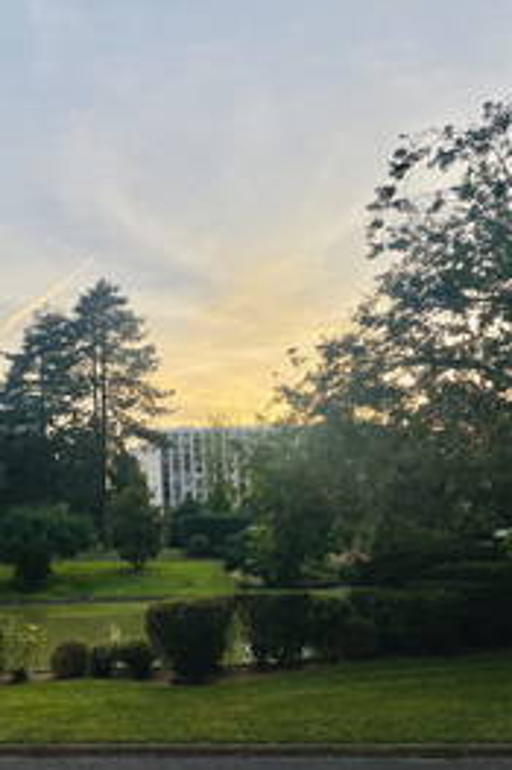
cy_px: 386
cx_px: 152
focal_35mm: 37
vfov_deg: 51.9
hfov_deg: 35.4
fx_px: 790
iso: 32
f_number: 1.8
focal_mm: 4.25
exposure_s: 1/402
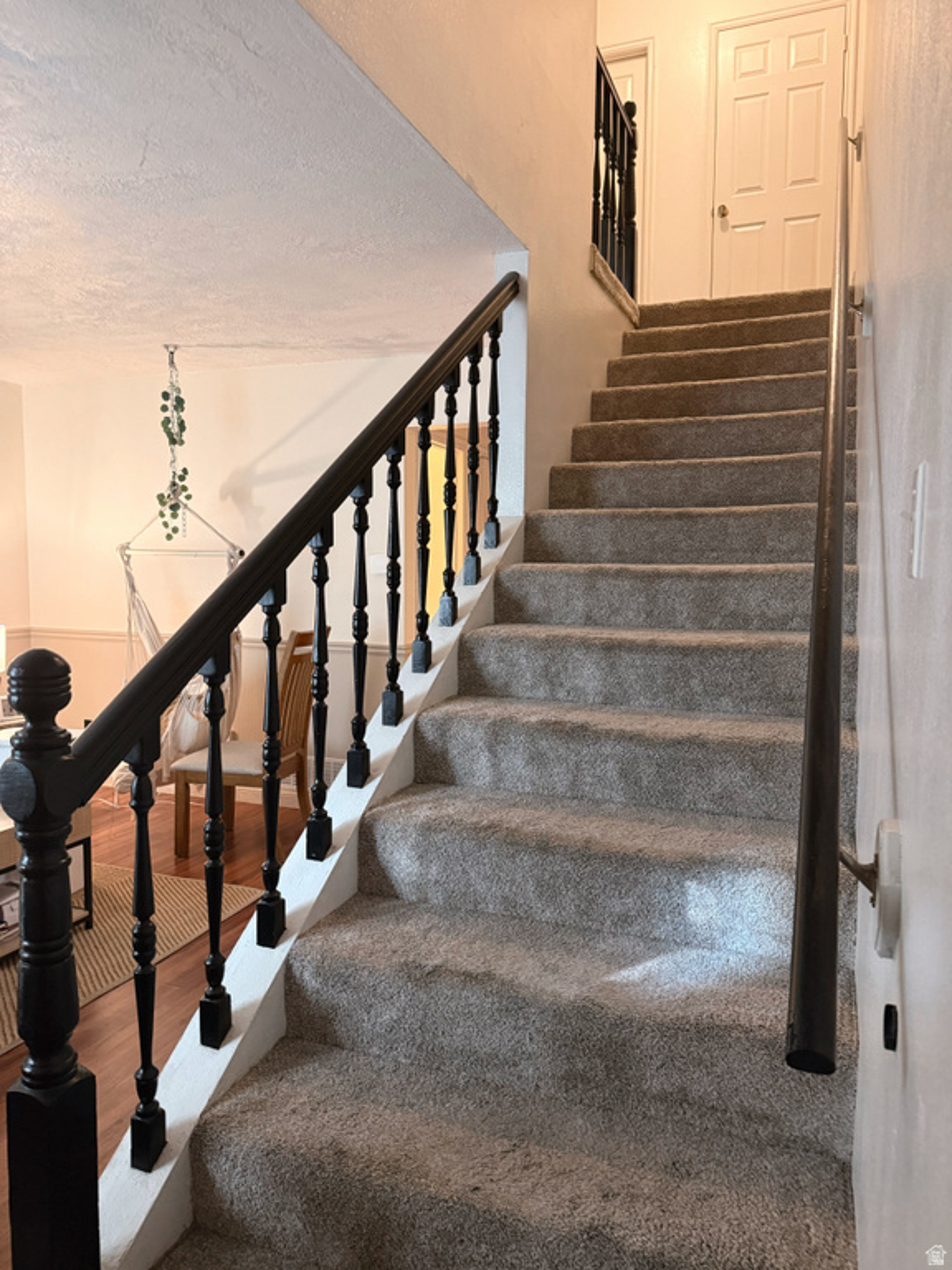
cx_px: 476
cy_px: 635
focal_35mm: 24
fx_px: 880
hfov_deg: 56.8
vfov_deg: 71.6
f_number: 1.78
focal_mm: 6.76
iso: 500
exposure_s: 1/60
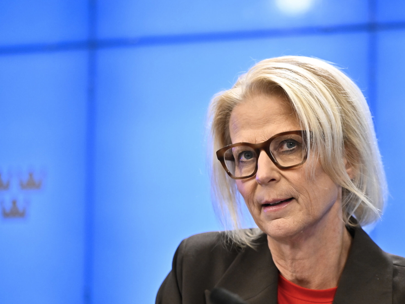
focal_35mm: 192
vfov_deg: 7.7
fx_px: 2247
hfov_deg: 10.3
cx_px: 259
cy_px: 180
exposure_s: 1/1000
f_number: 2.8
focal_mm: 140
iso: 2500
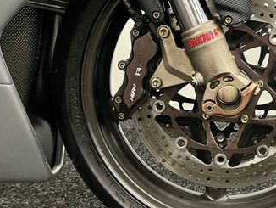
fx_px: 407
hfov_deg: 36.5
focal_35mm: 51
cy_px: 77
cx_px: 212
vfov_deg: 28.5
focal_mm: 5.1
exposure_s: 1/50
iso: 500
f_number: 1.6
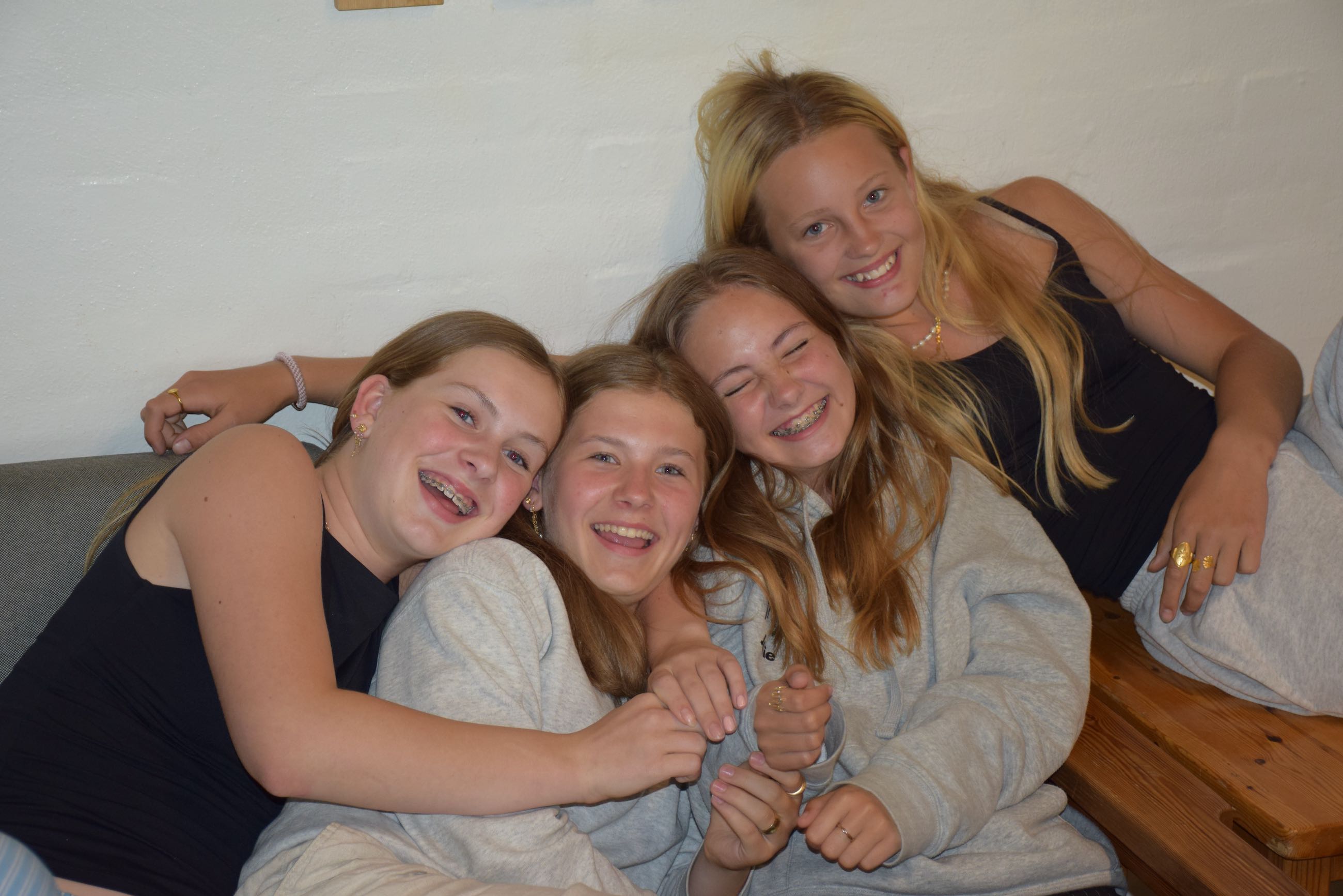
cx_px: 672
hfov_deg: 28.1
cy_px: 448
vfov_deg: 18.9
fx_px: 2686
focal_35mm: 72
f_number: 4.5
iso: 800
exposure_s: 1/60
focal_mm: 48
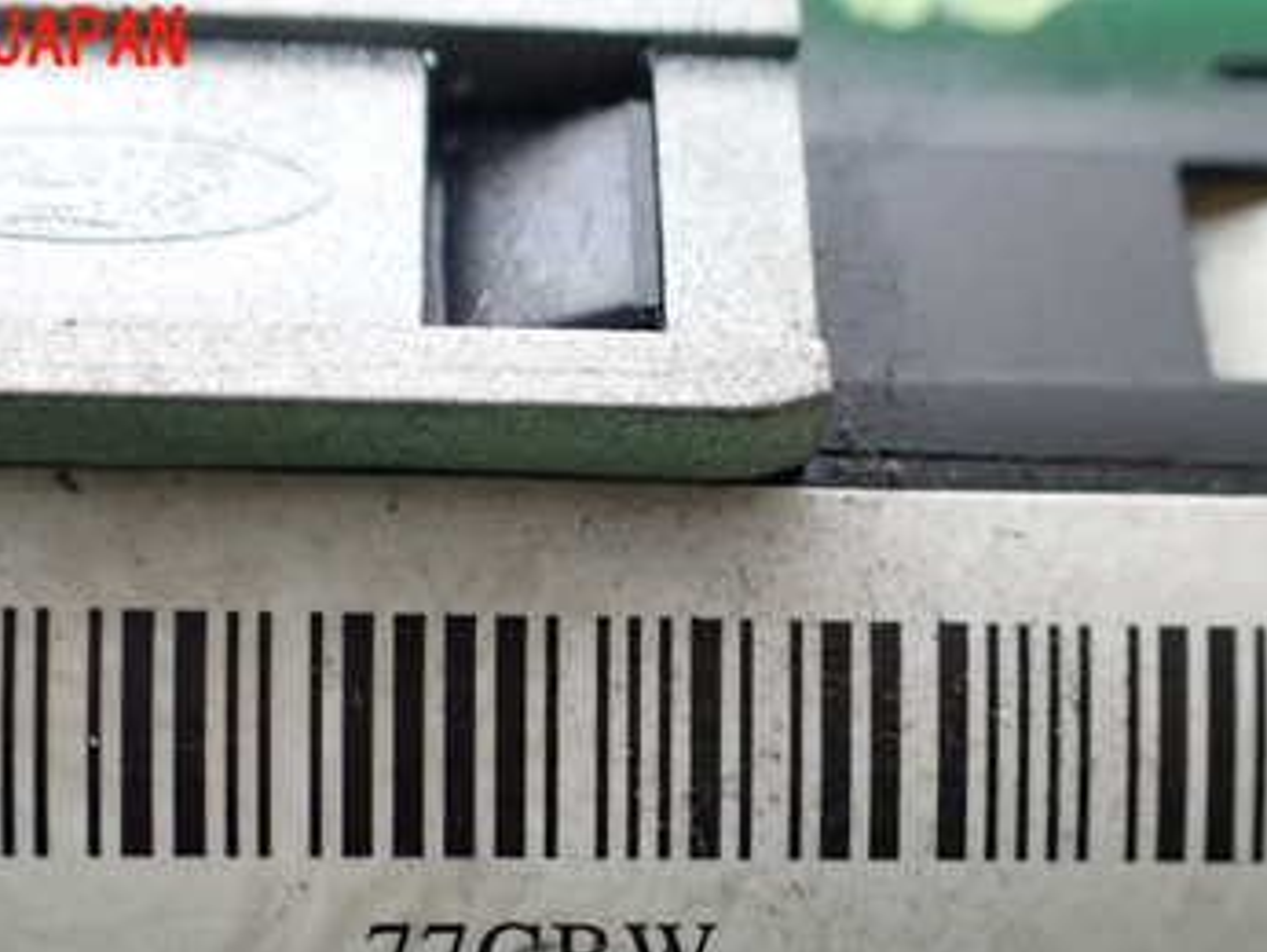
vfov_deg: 27.3
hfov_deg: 36.8
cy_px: 820
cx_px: 619
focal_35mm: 52
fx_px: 1905
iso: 800
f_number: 2.3
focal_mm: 5.4
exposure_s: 1/50
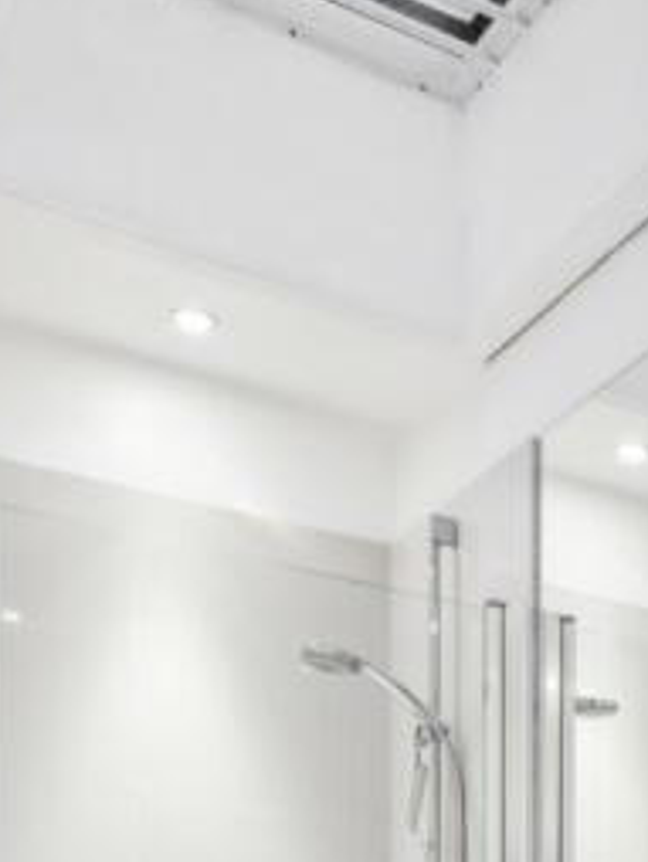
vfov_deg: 26.5
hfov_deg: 21.5
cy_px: 1115
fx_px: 1545
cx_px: 831
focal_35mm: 62
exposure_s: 1/5
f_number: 11
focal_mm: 16
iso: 500
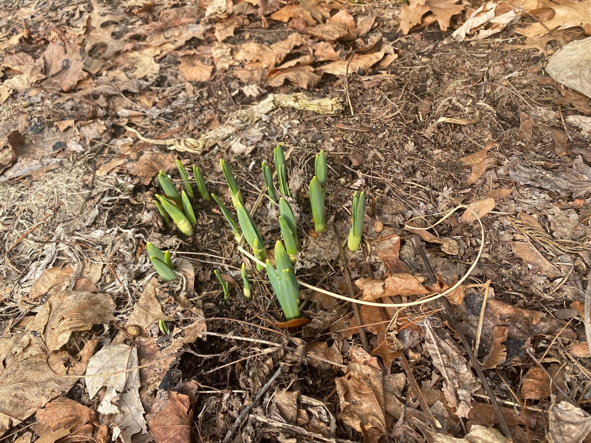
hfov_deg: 67.3
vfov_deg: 53.1
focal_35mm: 26
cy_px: 222
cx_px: 296
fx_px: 444
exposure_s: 1/864
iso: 32
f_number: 1.8
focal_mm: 4.25
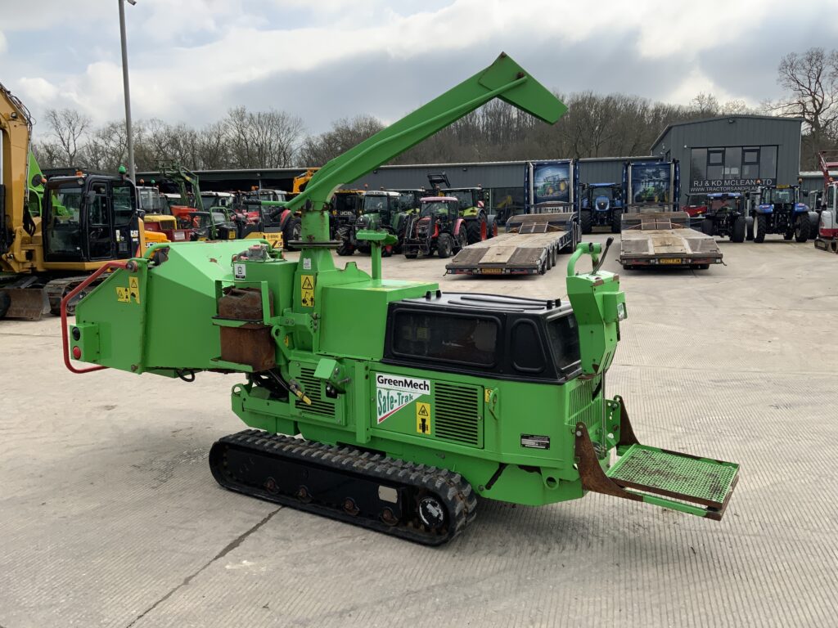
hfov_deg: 61.7
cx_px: 419
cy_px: 314
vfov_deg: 48.2
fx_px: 702
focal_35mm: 29
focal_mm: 3
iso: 16
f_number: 1.8
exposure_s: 1/1342
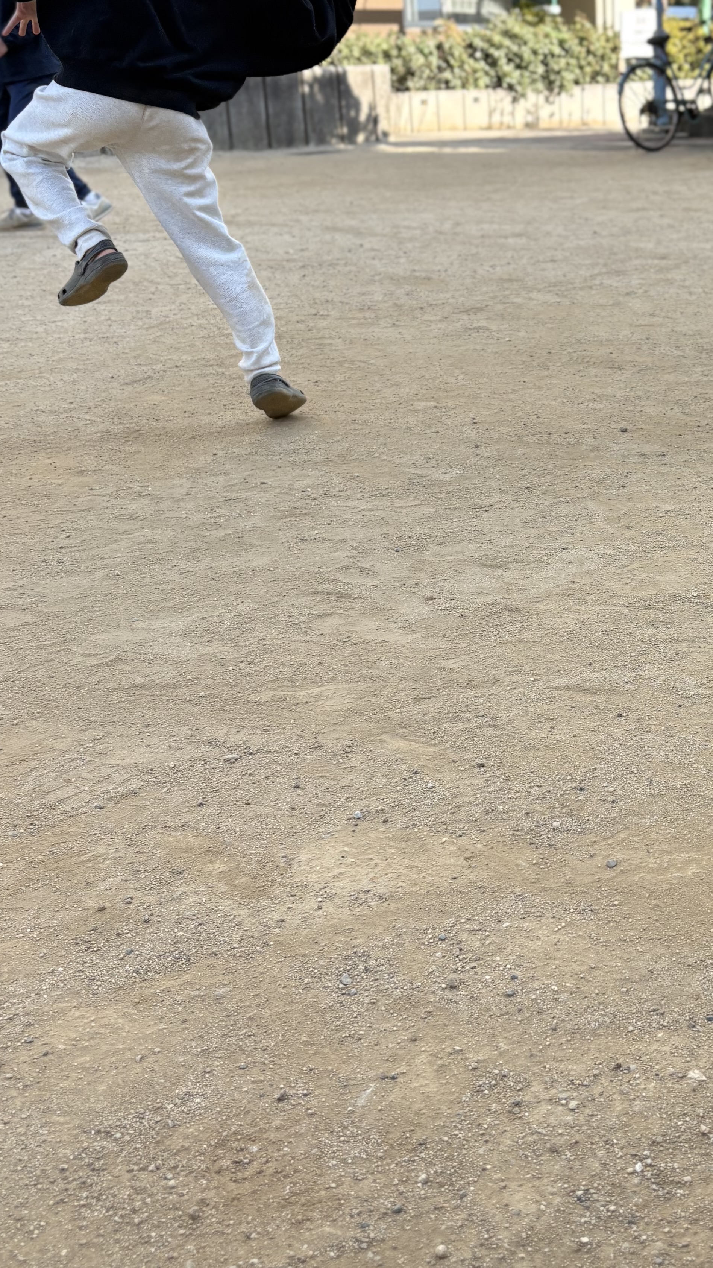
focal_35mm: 48
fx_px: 1613
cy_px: 585
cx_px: 652
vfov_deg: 42.9
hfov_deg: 24.2
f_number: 1.6
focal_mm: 5.96
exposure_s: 1/773
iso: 64
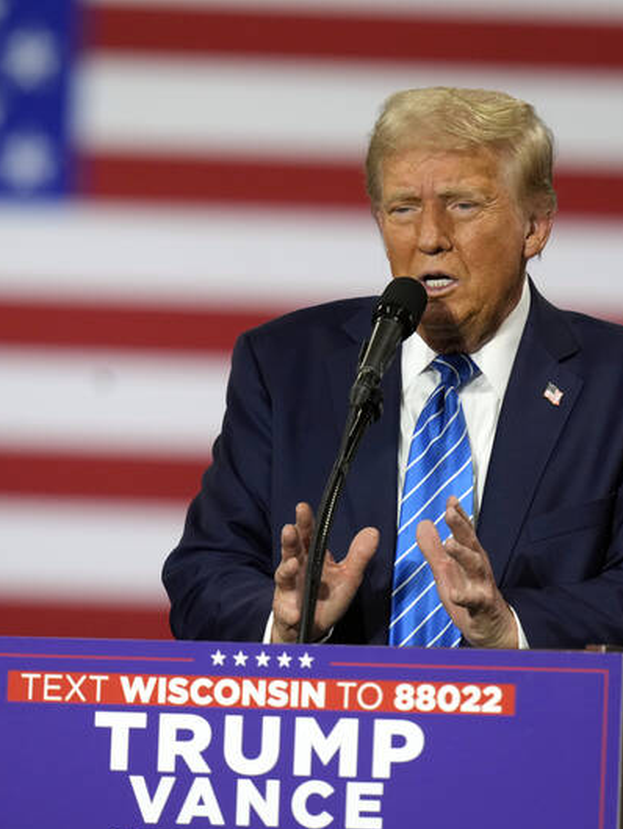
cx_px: 371
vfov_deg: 2.4
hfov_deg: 1.8
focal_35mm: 812
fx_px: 19470
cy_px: 415
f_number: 4.5
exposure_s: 1/400
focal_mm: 560
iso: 2000
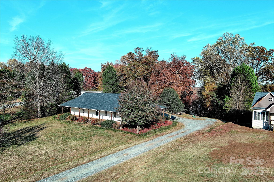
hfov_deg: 63.7
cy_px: 91
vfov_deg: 45.0
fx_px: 221
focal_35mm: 29
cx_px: 137
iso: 100
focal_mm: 10.57
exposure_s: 1/1000
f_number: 2.8
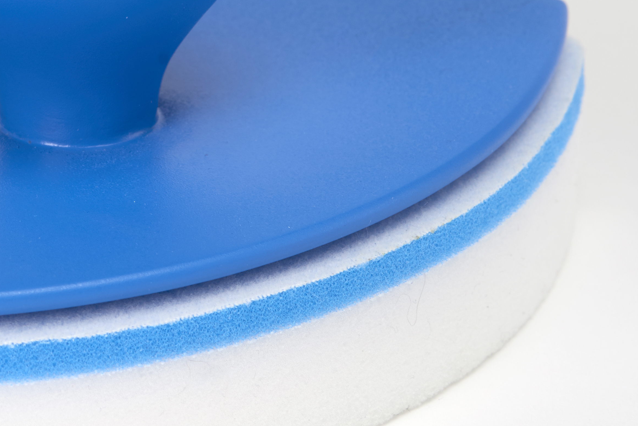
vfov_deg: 4.1
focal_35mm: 331
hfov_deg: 6.2
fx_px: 5867
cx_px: -51
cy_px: -16
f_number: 13
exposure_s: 1/100
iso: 100
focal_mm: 105
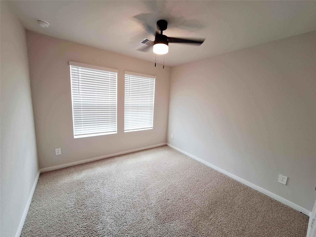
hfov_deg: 106.2
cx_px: 158
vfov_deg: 89.9
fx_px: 119
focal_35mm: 13
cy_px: 118
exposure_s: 1/40
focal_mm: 1.74
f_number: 2.2
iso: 80
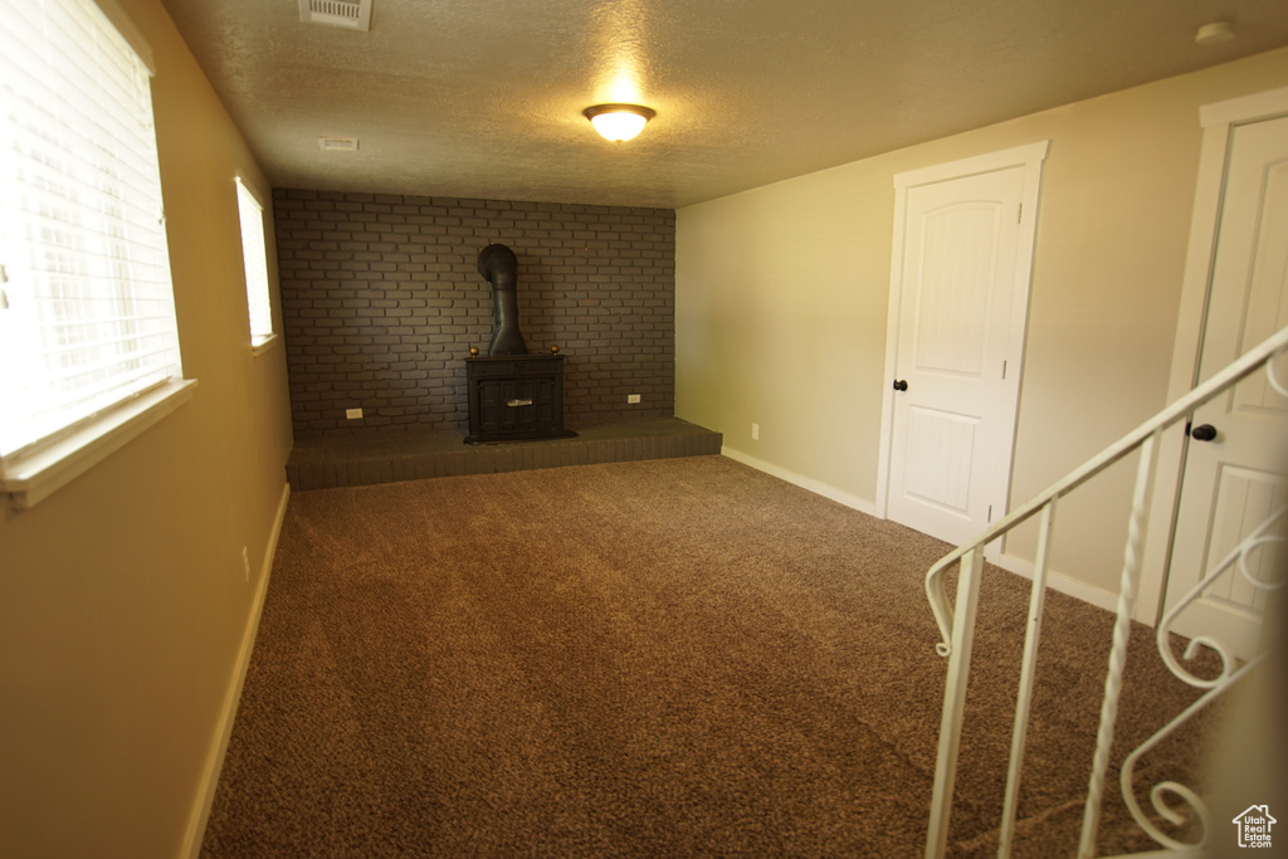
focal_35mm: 20
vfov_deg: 63.2
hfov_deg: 85.4
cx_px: 644
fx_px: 698
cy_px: 430
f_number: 4
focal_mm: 13
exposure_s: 1/5
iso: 100
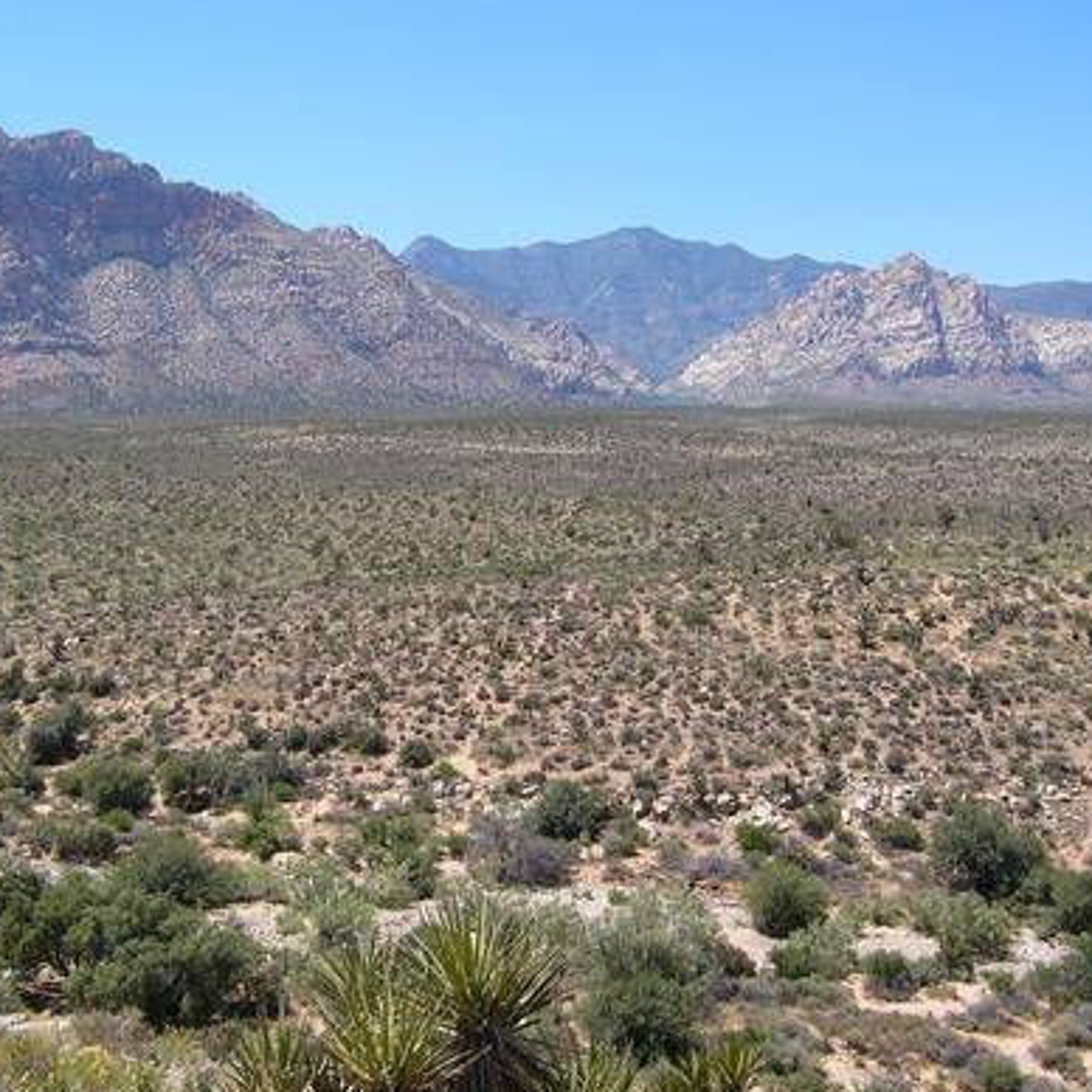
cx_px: 321
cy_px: 476
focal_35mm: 51
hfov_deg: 33.0
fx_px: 1820
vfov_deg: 33.4
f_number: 8
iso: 50
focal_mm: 5.8
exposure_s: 1/125
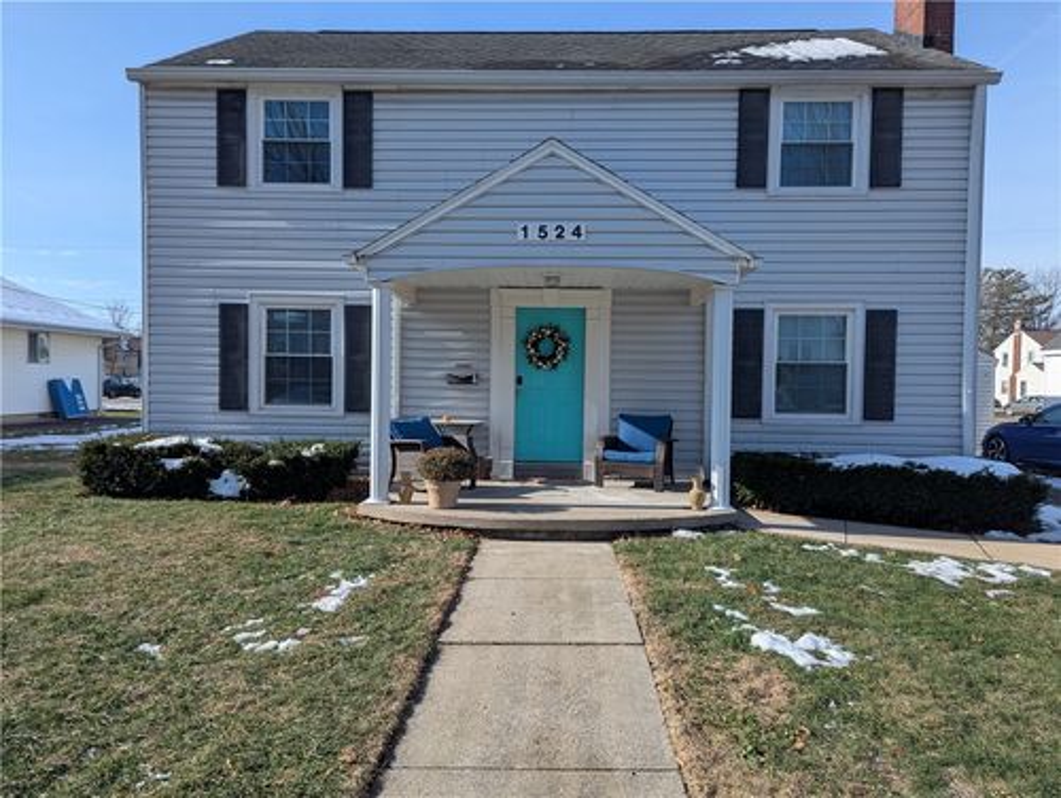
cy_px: 399
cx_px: 530
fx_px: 736
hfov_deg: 71.5
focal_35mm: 24
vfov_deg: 56.9
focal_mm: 6.81
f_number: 1.85
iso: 45
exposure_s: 1/2217
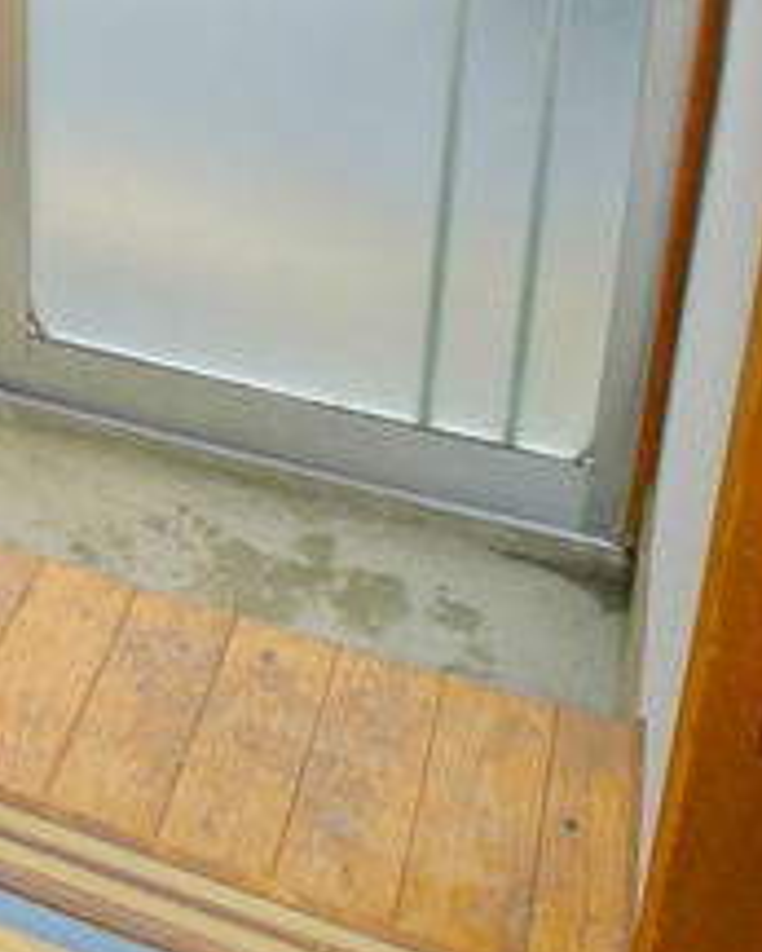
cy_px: -264
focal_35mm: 76
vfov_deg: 22.6
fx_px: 2141
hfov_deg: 19.2
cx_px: -117
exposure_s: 1/125
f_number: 2.5
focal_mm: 5.1
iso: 100
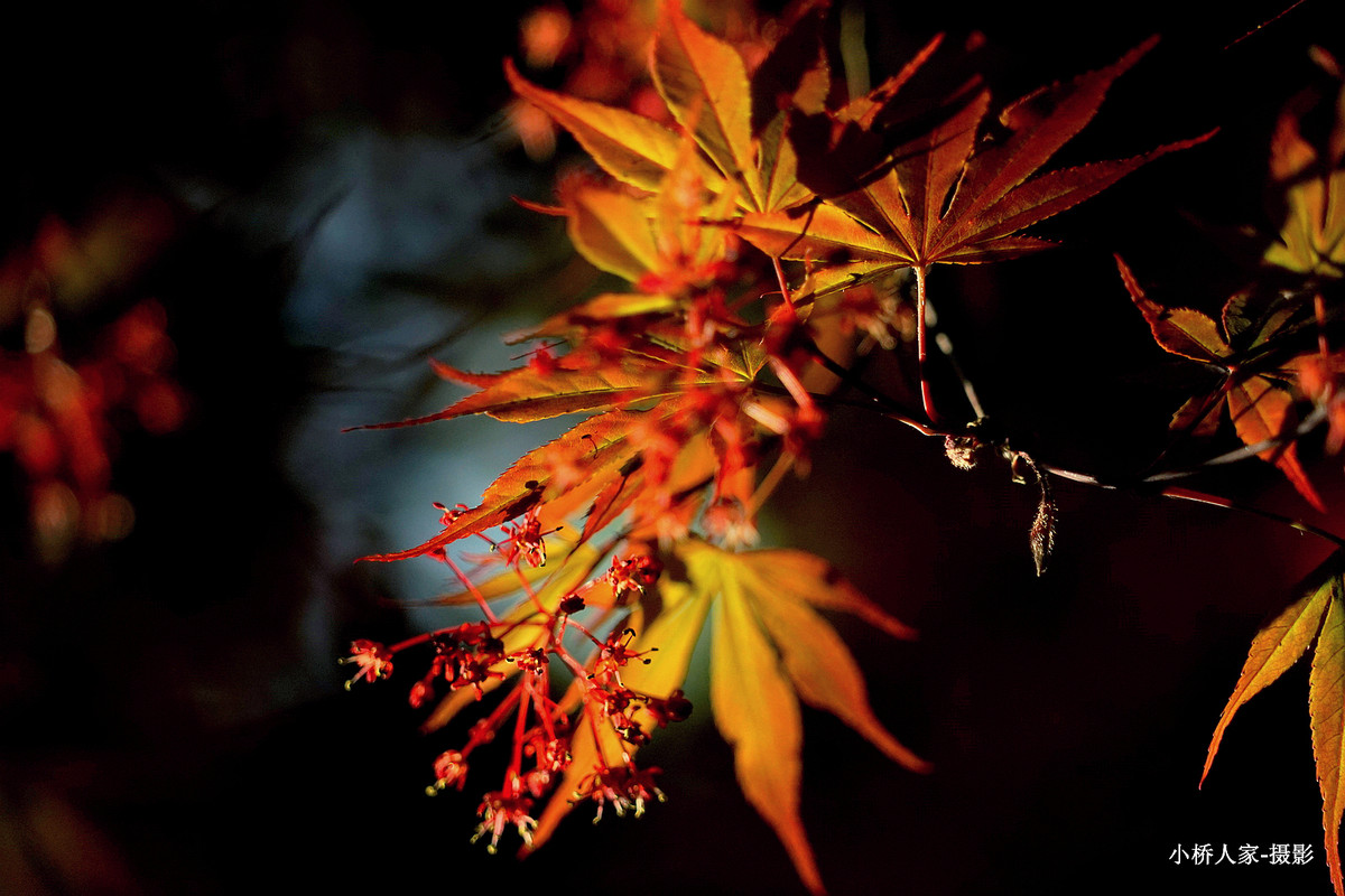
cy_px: 448
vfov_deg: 5.7
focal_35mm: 240
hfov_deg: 8.6
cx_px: 672
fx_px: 8966
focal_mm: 240
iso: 640
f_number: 6.3
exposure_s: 1/1600
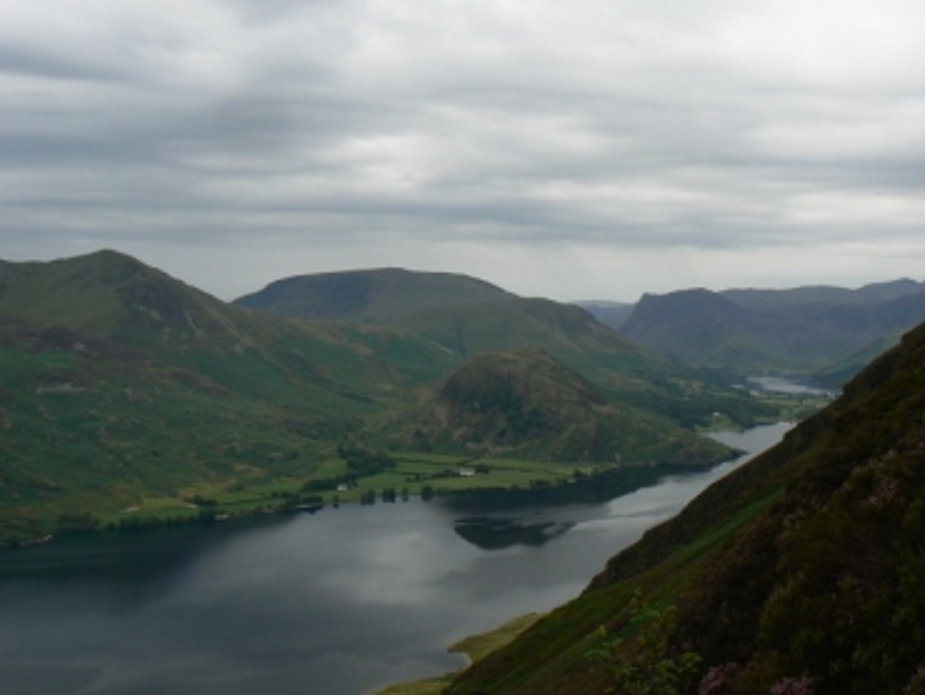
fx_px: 1123
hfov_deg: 44.7
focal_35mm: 42
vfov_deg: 34.4
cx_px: 520
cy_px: 348
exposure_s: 1/200
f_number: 5.6
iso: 80
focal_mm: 6
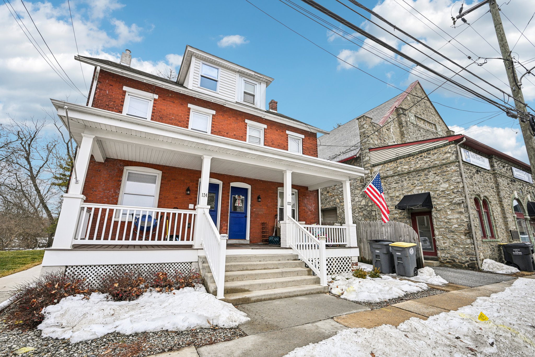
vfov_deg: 73.7
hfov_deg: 96.7
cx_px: 268
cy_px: 178
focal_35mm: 16
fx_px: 238
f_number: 8
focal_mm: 16
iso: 400
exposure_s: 1/400
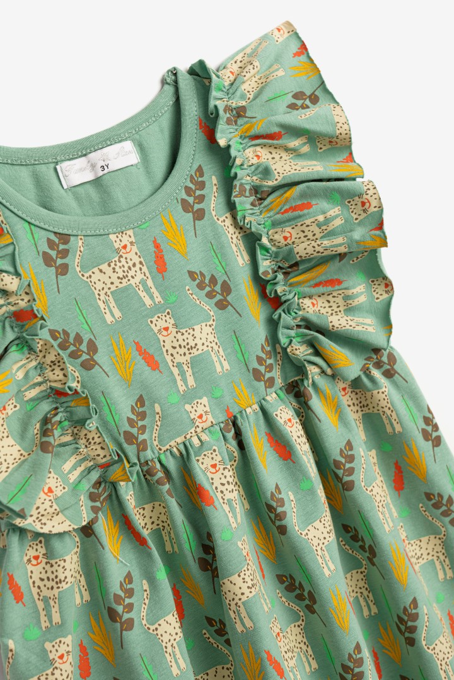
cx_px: 227
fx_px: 1097
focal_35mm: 58
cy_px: 340
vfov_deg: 34.5
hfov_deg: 23.4
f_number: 8
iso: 100
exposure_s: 1/160
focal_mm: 58
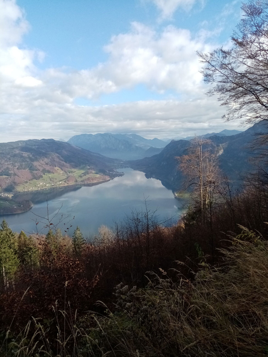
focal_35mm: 26
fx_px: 268
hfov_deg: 53.1
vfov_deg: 67.3
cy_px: 178
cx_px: 134
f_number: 1.8
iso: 103
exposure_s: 1/864
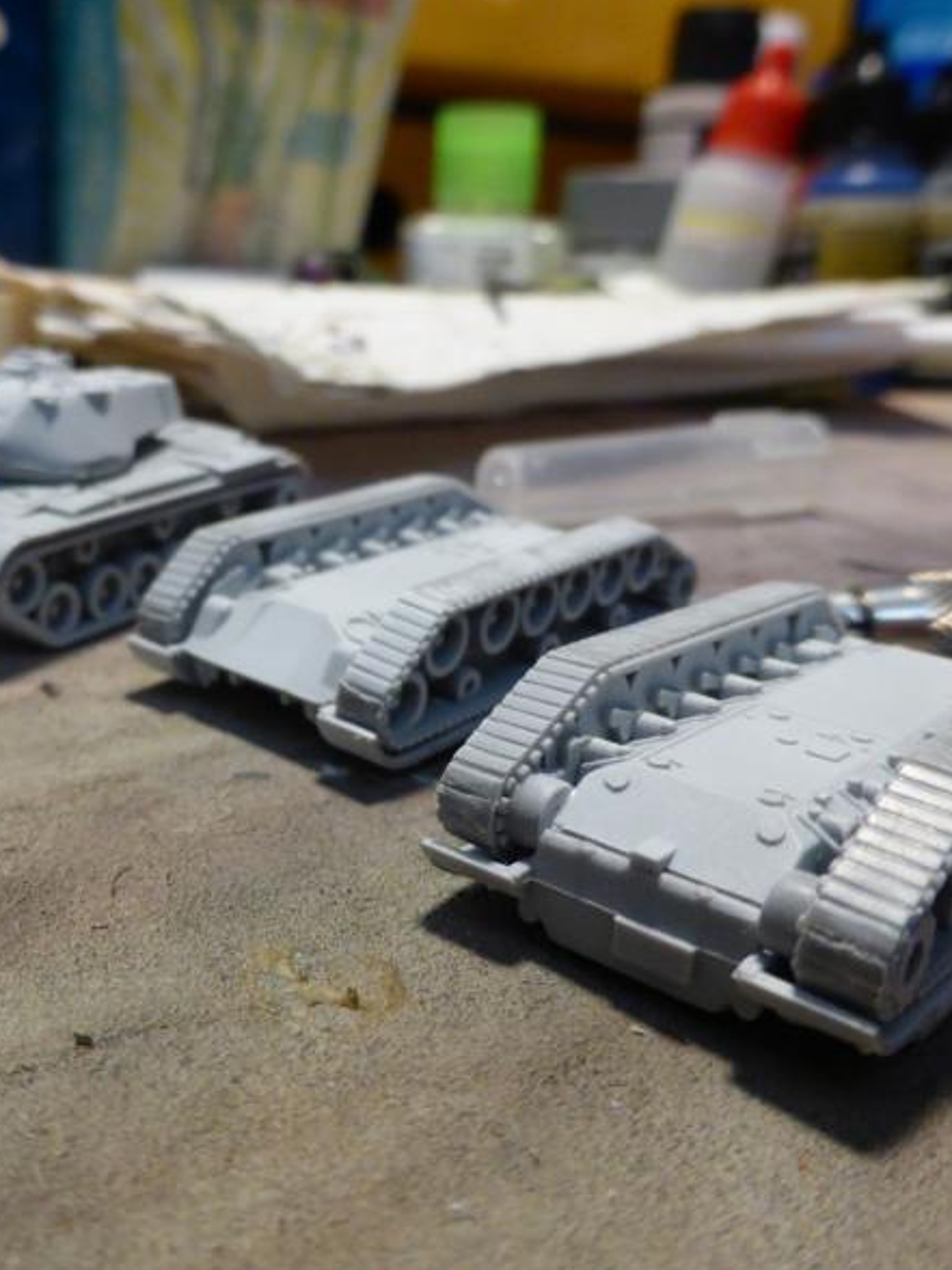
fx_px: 1247
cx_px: 315
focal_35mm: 34
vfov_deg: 54.0
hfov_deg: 41.2
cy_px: 633
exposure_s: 1/30
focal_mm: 4.3
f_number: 3.3
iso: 400
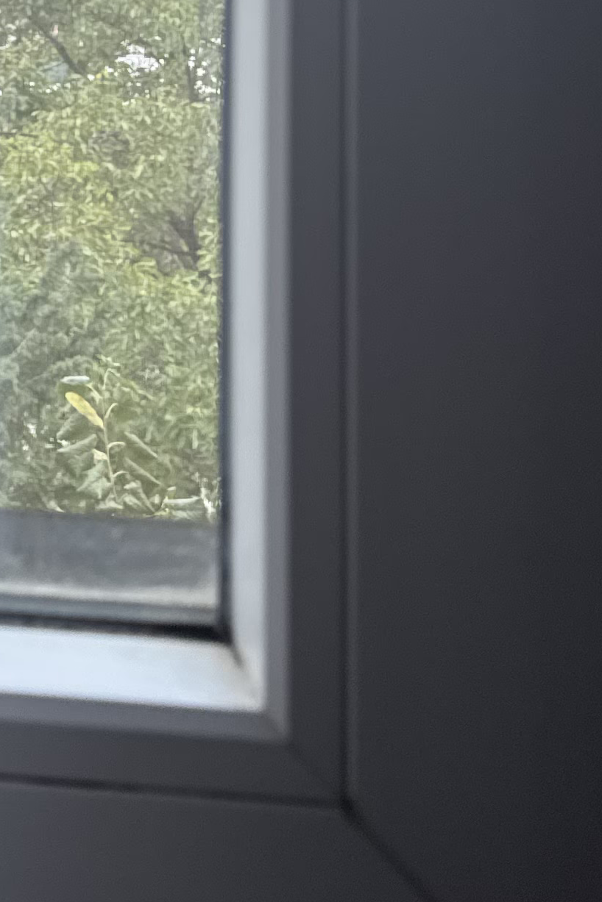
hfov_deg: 16.0
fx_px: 2057
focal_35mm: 82
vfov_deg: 23.2
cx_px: -124
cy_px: -104
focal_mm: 6.76
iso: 80
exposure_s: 1/539
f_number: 1.78
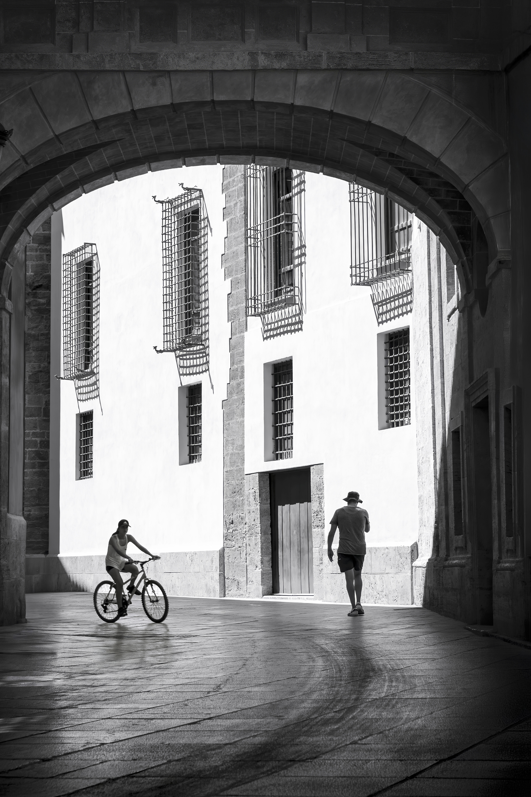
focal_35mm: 79
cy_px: 412
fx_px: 1748
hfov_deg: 17.3
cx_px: 235
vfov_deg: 25.7
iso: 100
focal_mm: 70
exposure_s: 1/250
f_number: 8
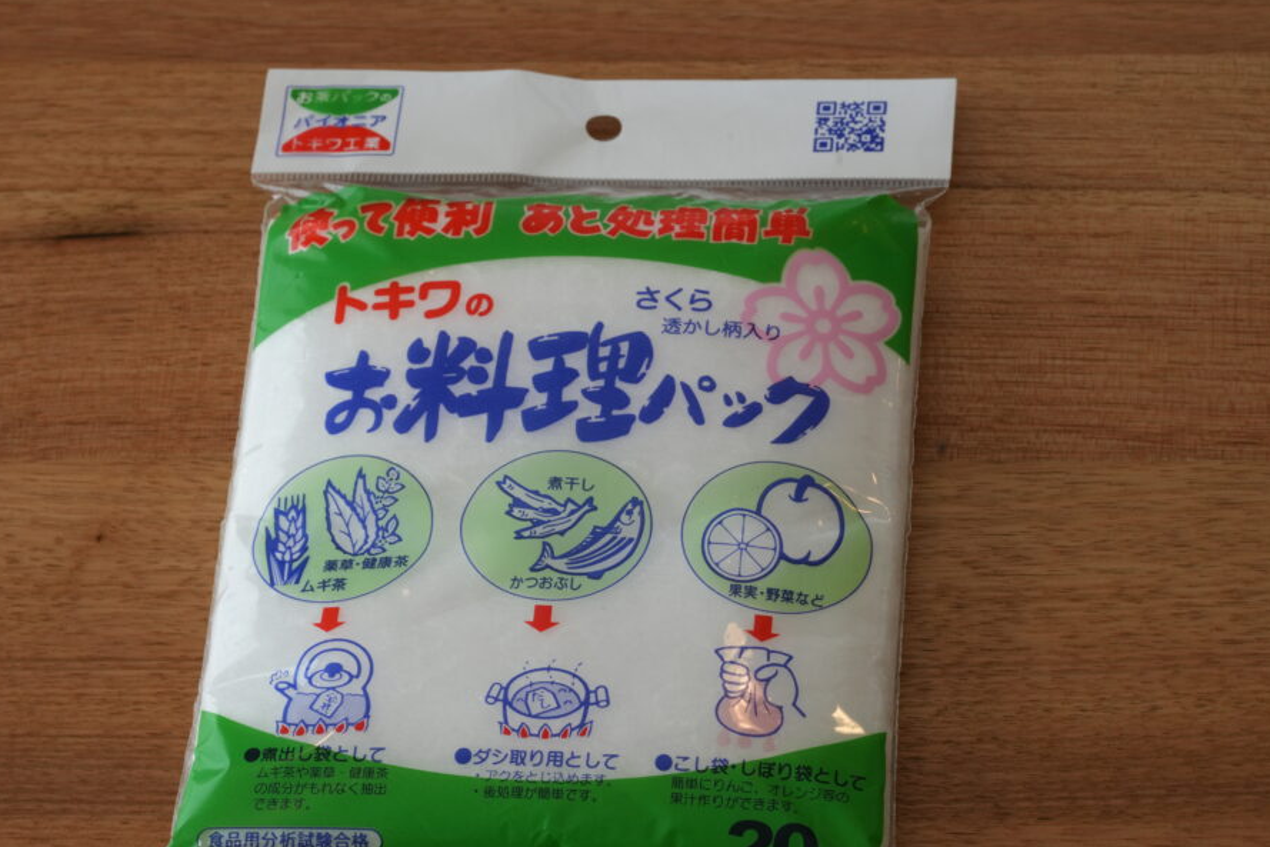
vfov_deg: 11.3
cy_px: 481
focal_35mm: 121
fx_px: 4269
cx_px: 557
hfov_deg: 16.9
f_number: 14
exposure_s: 1/125
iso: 1600
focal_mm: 105
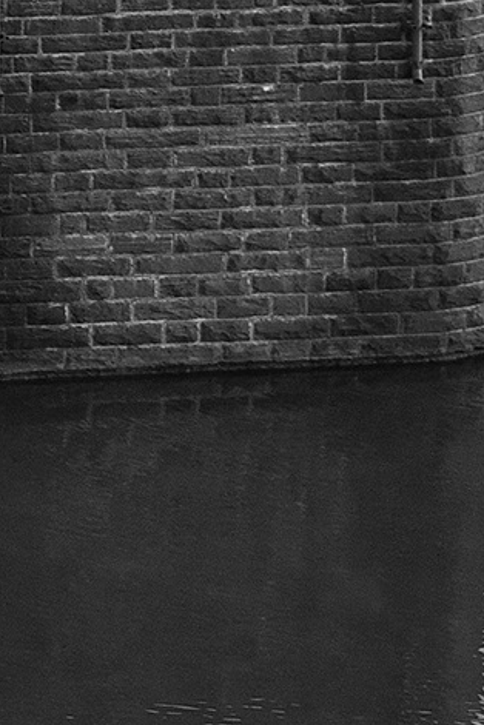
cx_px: -535
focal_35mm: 293
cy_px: -309
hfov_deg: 4.6
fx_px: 5908
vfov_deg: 6.9
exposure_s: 1/80
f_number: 4
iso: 800
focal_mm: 48
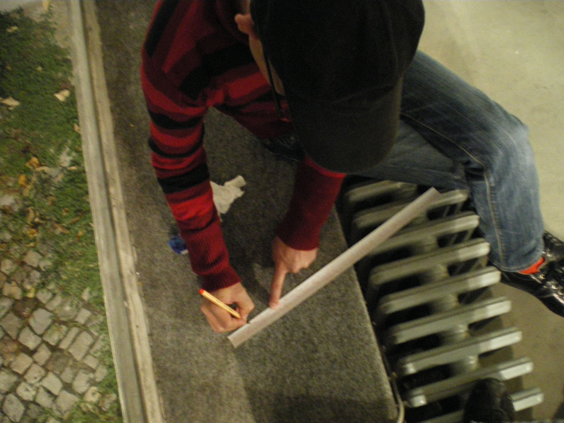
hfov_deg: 51.4
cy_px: 212
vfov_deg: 39.7
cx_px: 282
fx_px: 587
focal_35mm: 36
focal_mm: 6.3
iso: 800
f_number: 3.1
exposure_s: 1/4
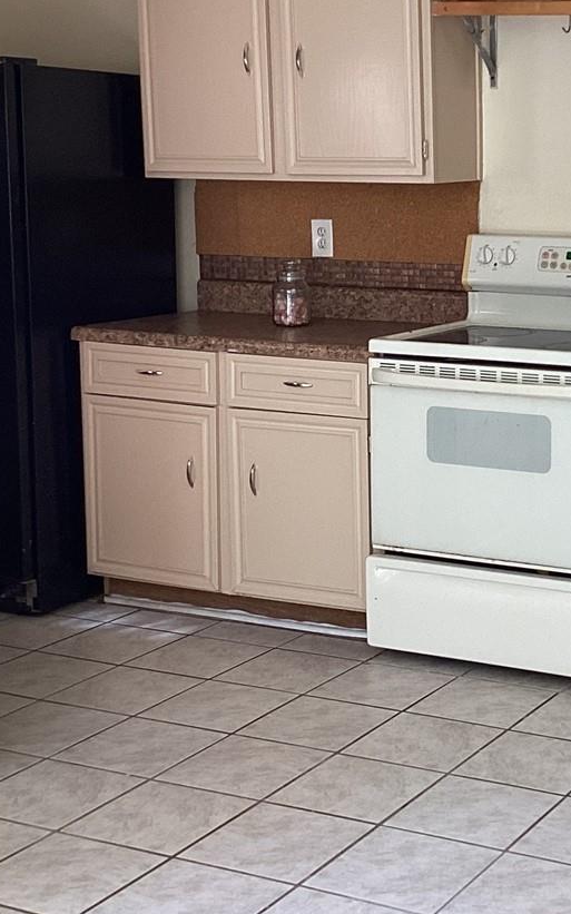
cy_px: 380
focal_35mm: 64
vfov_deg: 31.9
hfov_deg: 19.7
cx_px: 579
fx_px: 1594
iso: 50
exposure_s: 1/60
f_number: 2.4
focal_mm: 3.3
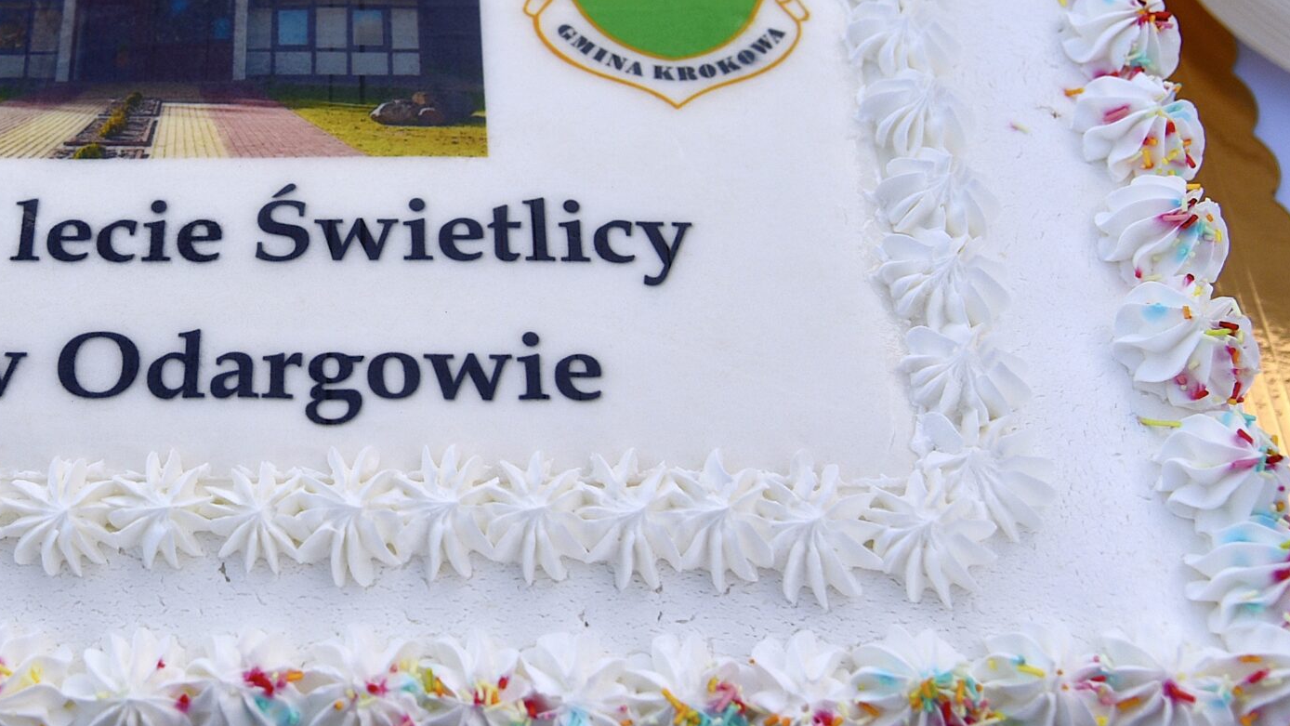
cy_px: 213
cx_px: 240
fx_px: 1984
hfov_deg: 34.8
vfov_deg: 20.6
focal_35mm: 58
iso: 400
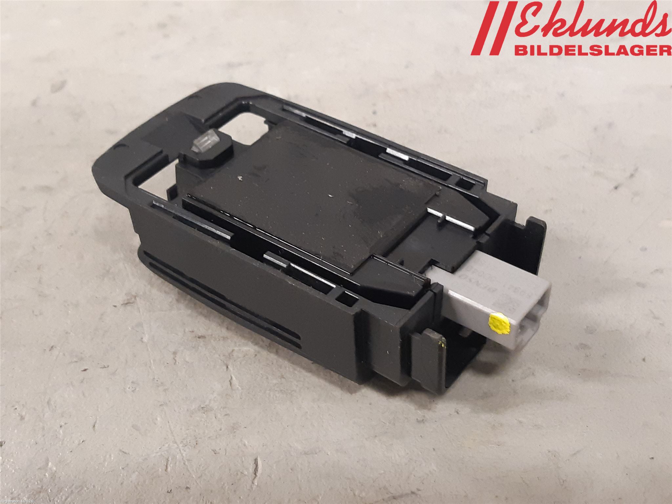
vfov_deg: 53.1
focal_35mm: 26
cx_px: 336
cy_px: 252
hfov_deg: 67.3
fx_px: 505
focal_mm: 3.93
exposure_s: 1/33
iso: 250
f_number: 1.7
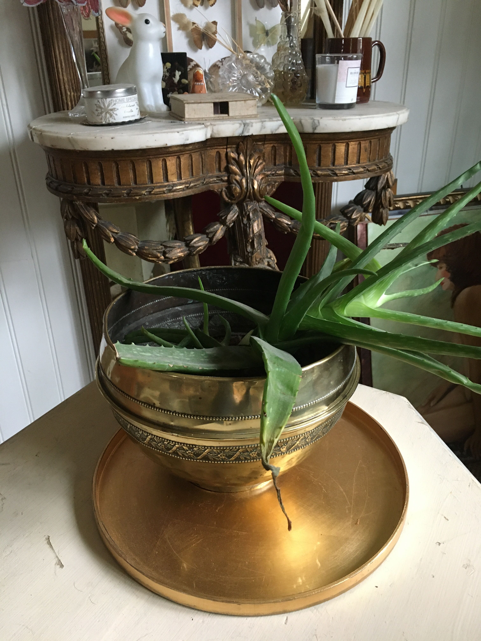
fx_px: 537
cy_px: 320
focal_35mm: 29
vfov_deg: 61.7
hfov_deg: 48.2
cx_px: 240
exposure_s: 1/20
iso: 200
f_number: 2.2
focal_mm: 4.15
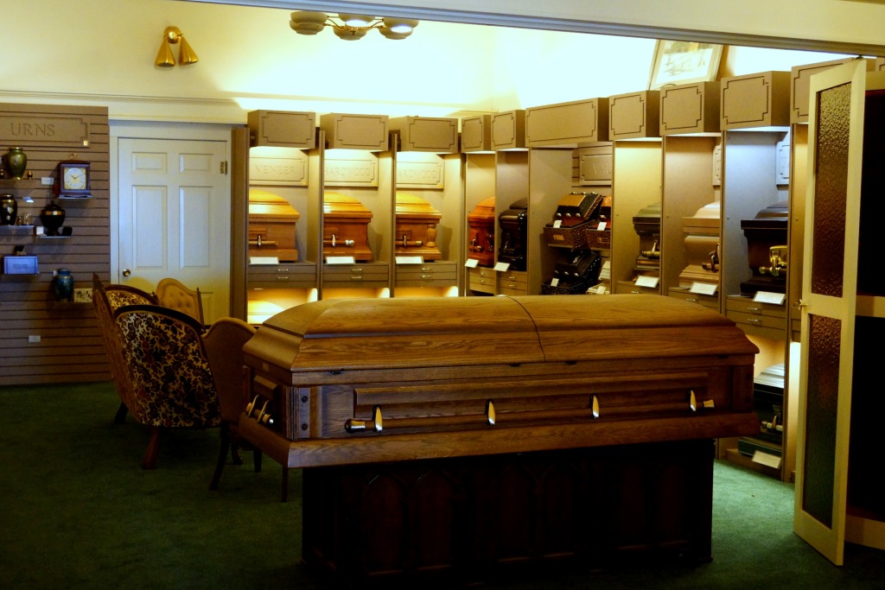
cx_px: 442
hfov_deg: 43.6
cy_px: 295
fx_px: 1106
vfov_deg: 29.9
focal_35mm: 45
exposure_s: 1/60
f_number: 4
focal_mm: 30
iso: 1600
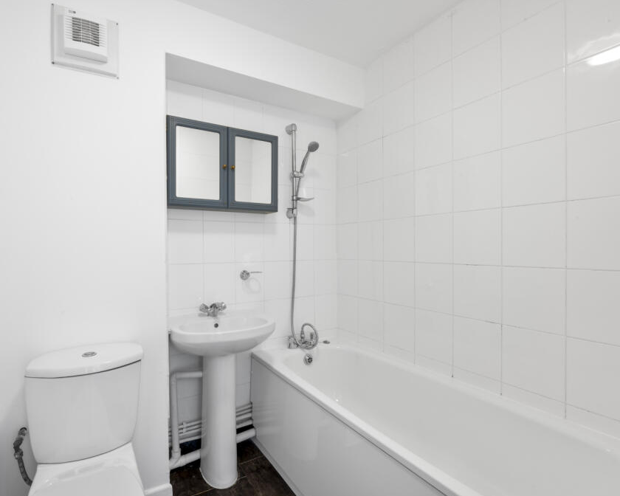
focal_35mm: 16
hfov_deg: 91.9
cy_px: 251
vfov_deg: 80.4
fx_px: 294
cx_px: 248
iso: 200
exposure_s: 2
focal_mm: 14
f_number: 16
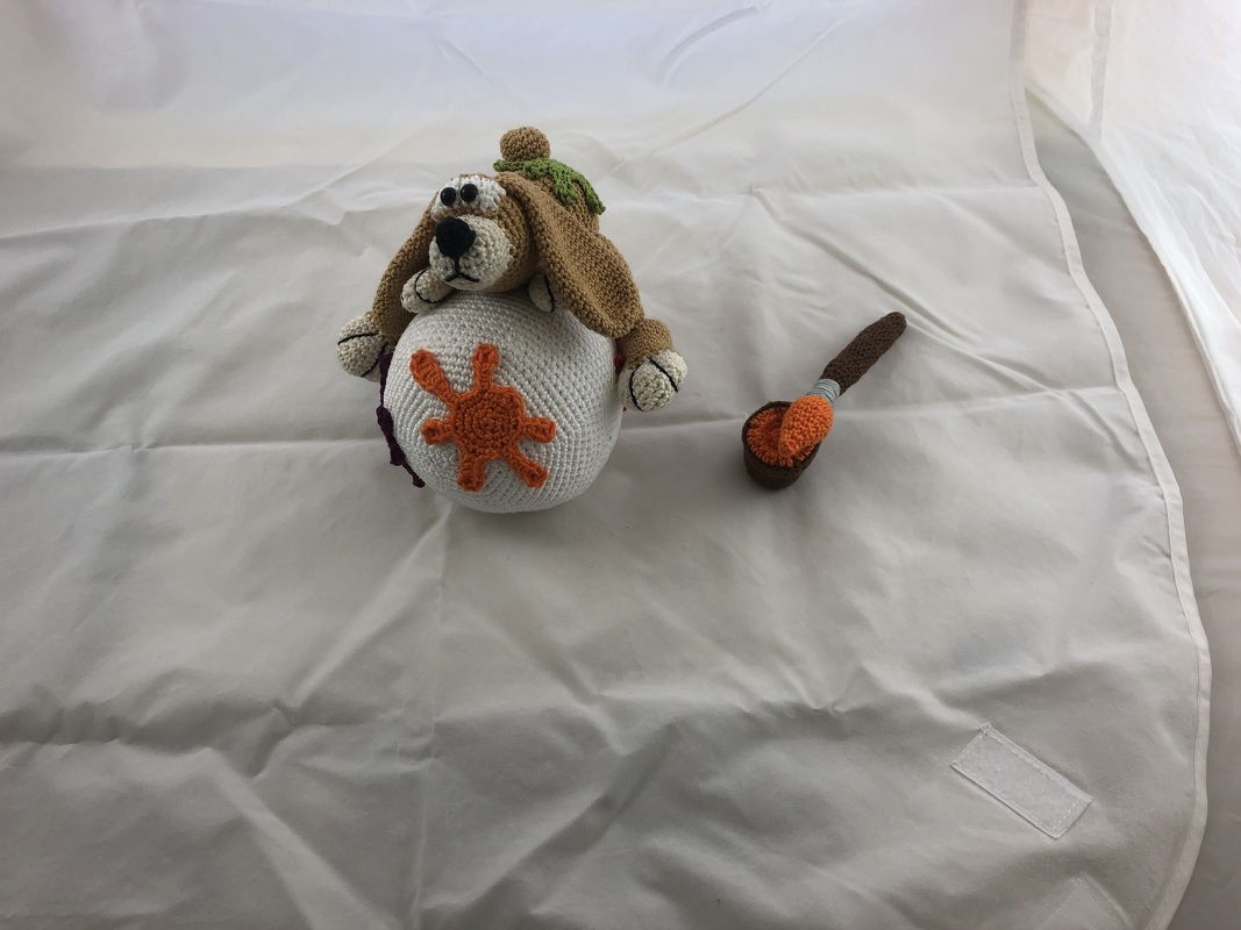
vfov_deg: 49.7
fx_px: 1004
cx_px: 620
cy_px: 465
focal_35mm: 28
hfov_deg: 63.4
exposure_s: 1/137
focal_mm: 3.99
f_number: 1.8
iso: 20
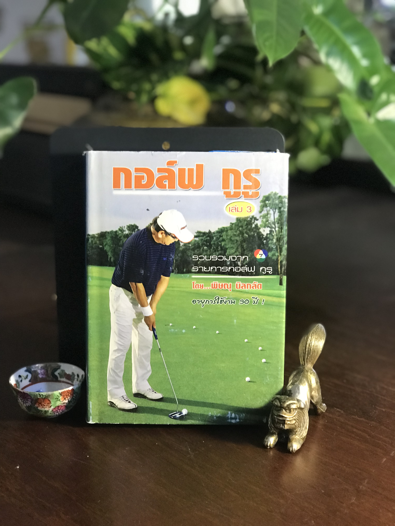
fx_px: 867
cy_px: 263
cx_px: 198
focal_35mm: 57
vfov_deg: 33.8
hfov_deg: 25.7
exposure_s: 1/50
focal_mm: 6.6
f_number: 2.8
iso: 400
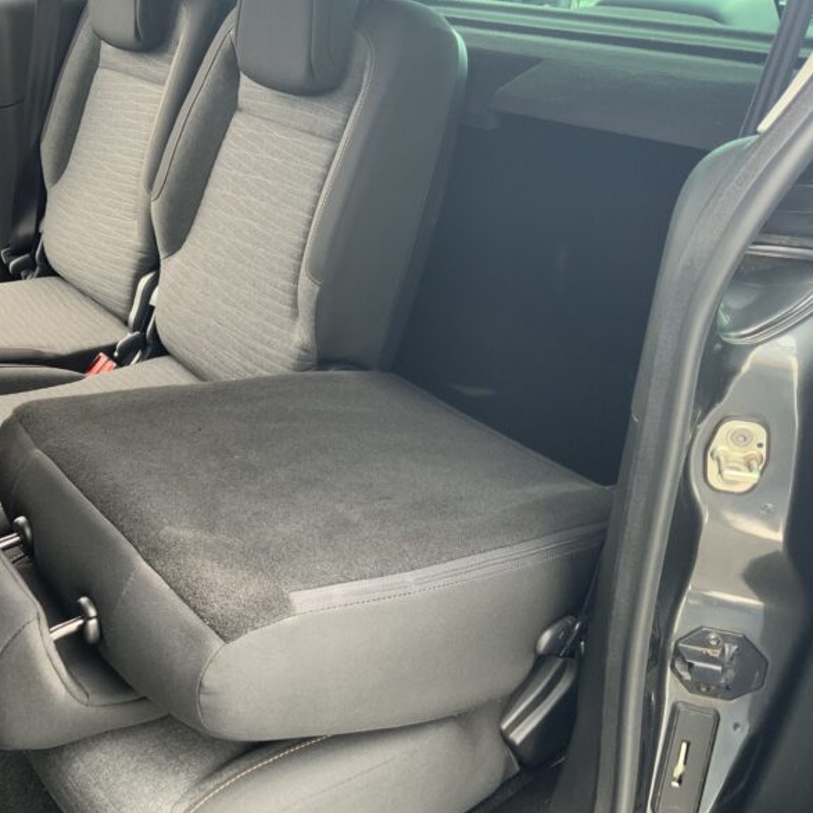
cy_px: 398
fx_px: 930
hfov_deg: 46.7
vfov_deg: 47.2
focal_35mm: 35
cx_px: 290
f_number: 1.8
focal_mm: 3
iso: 64
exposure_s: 1/119
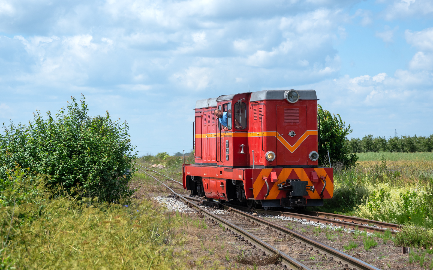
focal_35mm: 115
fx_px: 1357
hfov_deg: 18.1
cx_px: 215
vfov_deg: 11.4
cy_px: 134
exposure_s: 1/640
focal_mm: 75
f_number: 9
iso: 125
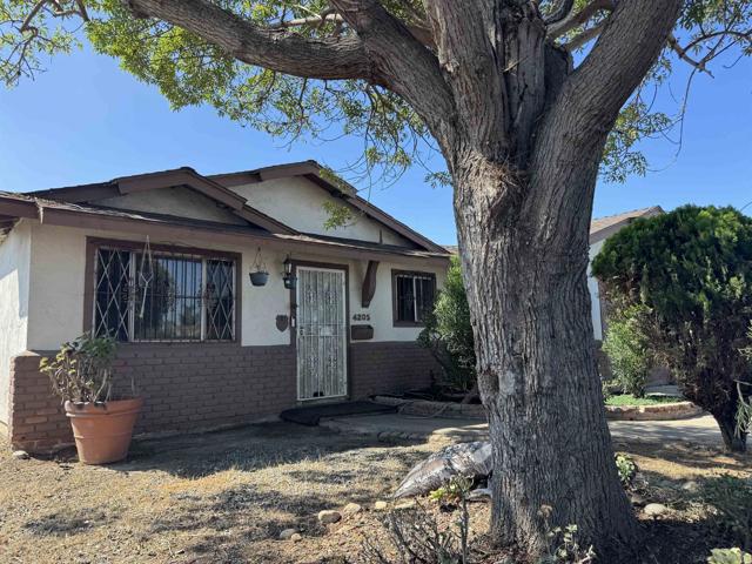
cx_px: 376
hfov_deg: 71.6
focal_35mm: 24
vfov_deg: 56.8
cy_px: 282
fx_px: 521
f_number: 1.78
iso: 80
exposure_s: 1/1456
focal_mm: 6.76
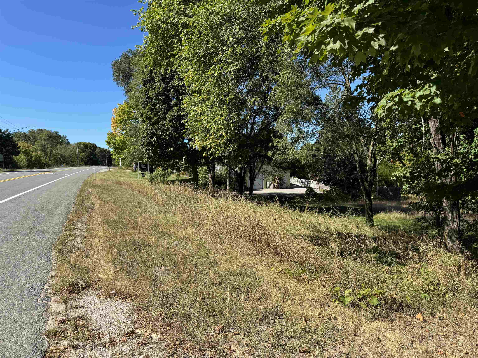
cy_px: 179
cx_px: 239
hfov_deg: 71.6
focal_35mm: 24
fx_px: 331
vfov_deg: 56.8
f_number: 1.78
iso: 80
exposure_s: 1/2604
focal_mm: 6.76
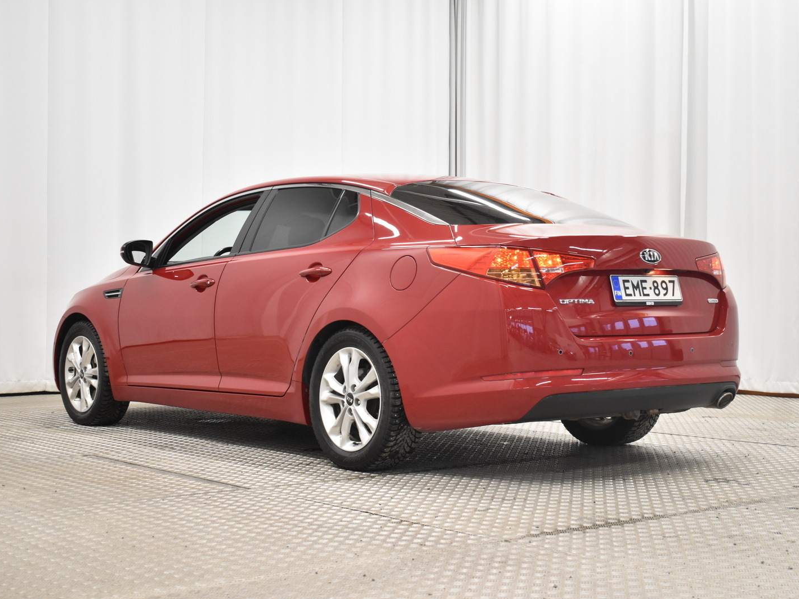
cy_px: 298
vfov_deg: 26.1
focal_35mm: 56
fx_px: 1292
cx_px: 387
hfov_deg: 34.3
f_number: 4.5
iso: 1250
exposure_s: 1/50
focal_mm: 34
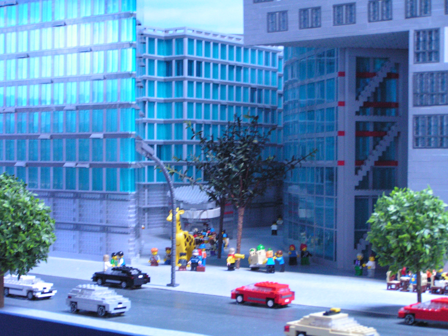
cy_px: 168
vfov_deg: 20.4
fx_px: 932
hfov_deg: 27.0
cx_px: 224
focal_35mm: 72
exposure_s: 1/1.6
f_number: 3.2
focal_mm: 12.1
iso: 200
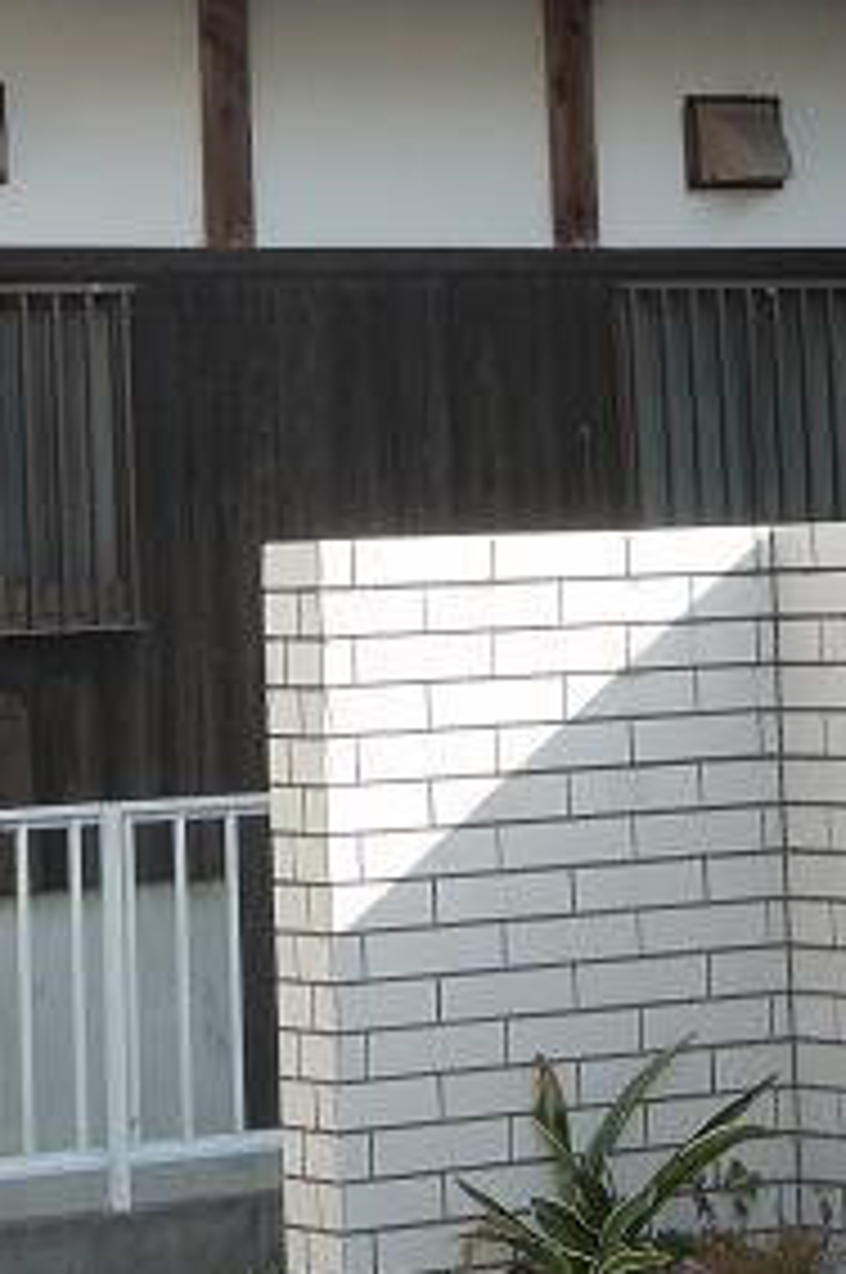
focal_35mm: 146
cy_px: -63
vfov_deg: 13.8
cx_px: 302
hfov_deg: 9.4
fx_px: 5159
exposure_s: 1/200
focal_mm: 7.8
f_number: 3.9
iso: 100
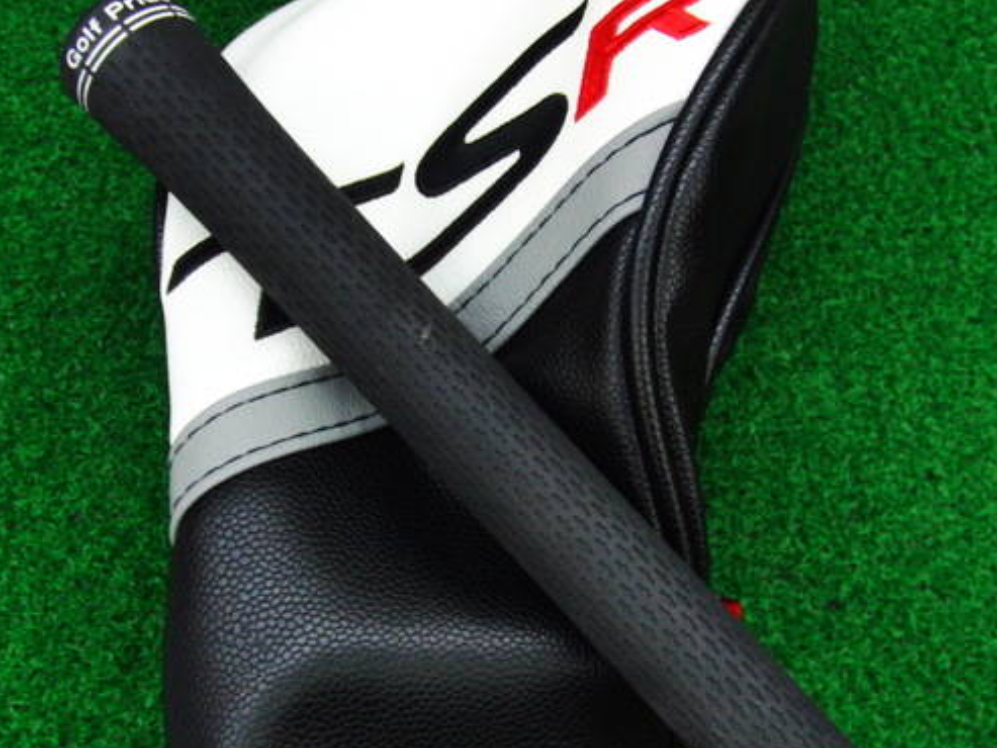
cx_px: 447
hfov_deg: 39.6
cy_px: 386
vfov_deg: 30.3
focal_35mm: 48
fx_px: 1383
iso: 400
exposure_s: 1/60
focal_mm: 6.42
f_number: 3.6
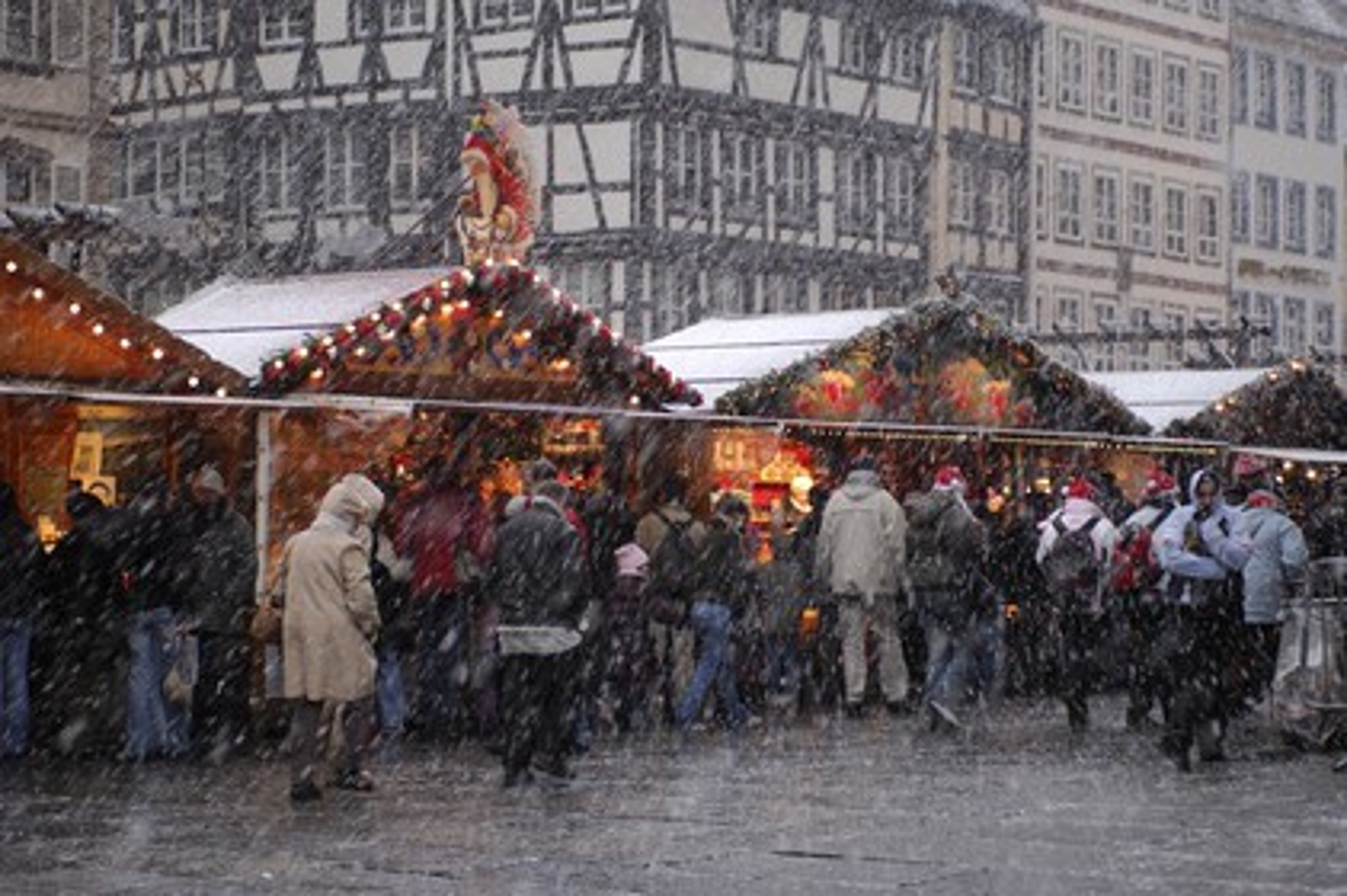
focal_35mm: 90
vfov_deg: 15.2
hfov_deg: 22.6
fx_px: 3365
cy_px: 448
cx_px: 674
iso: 200
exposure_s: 1/60
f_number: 2.8
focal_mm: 60
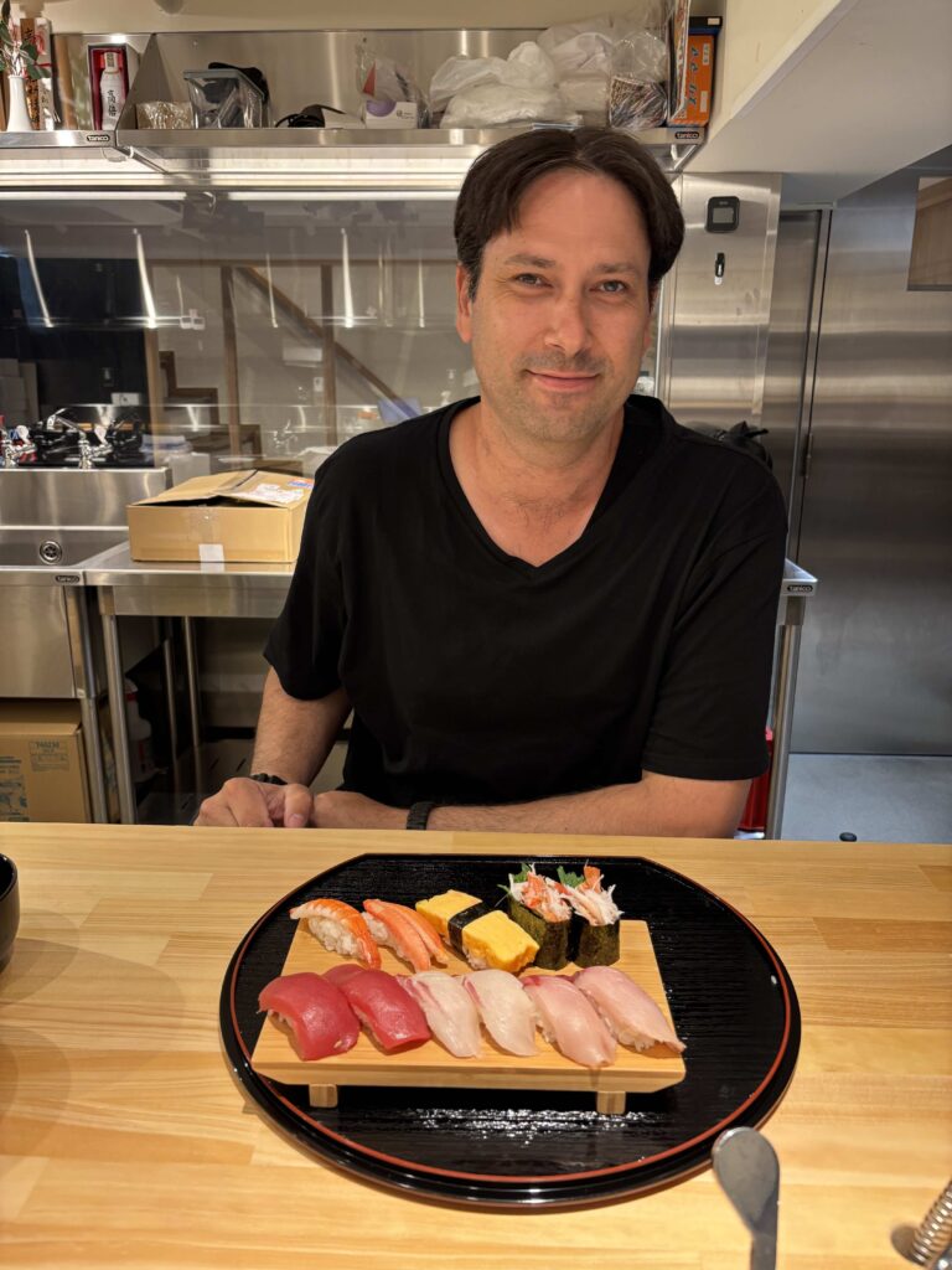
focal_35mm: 26
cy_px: 635
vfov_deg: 67.3
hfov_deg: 53.1
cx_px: 476
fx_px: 953
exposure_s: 1/50
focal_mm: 5.96
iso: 125
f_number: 1.6
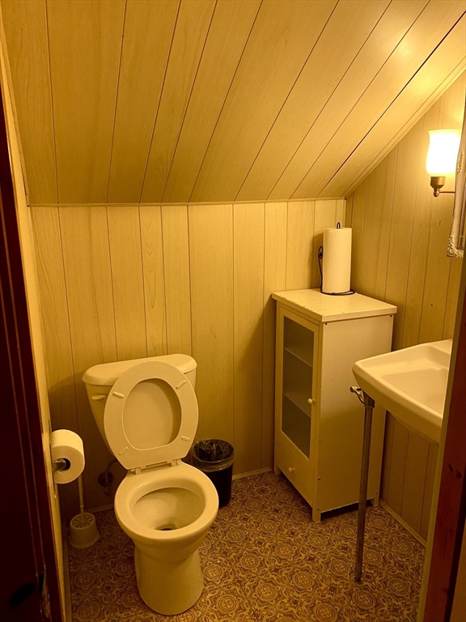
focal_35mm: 26
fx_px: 467
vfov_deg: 67.3
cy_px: 311
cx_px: 233
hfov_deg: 53.1
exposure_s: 1/60
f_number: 1.8
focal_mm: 4.25
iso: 400
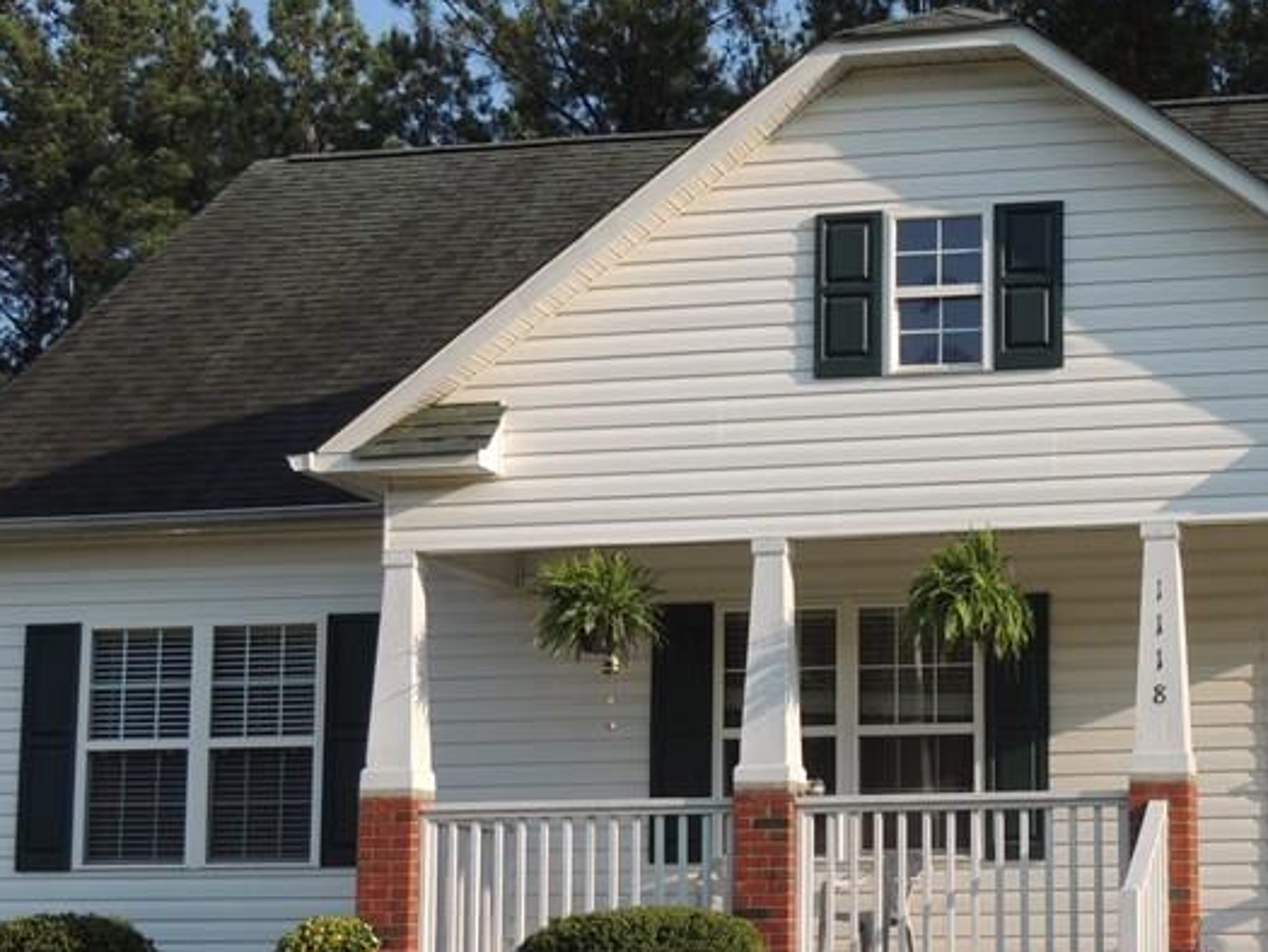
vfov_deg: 18.9
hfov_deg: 24.4
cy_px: 548
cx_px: 1094
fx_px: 2858
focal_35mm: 78
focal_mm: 7.1
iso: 100
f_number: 3.3
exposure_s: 1/800
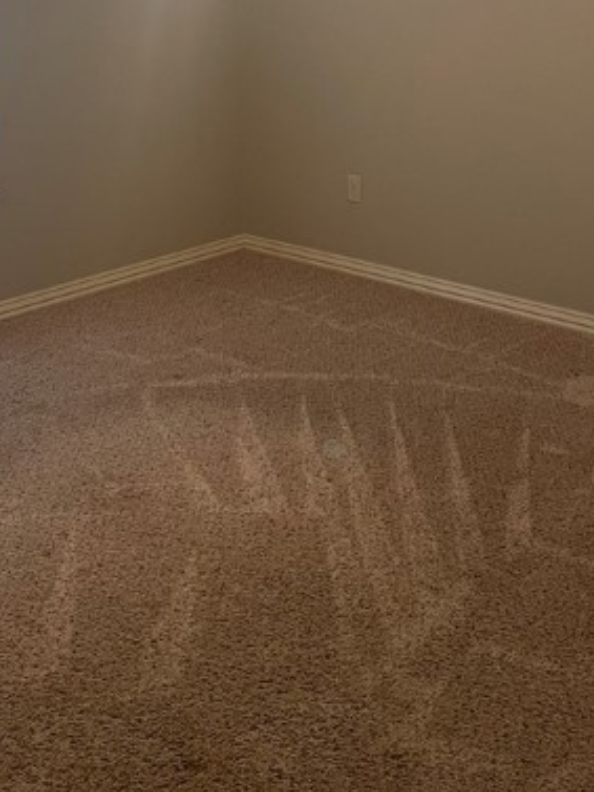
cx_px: 279
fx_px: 1212
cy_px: 80
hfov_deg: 27.5
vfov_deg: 34.2
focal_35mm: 53
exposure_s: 1/60
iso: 250
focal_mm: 4.2
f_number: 1.6
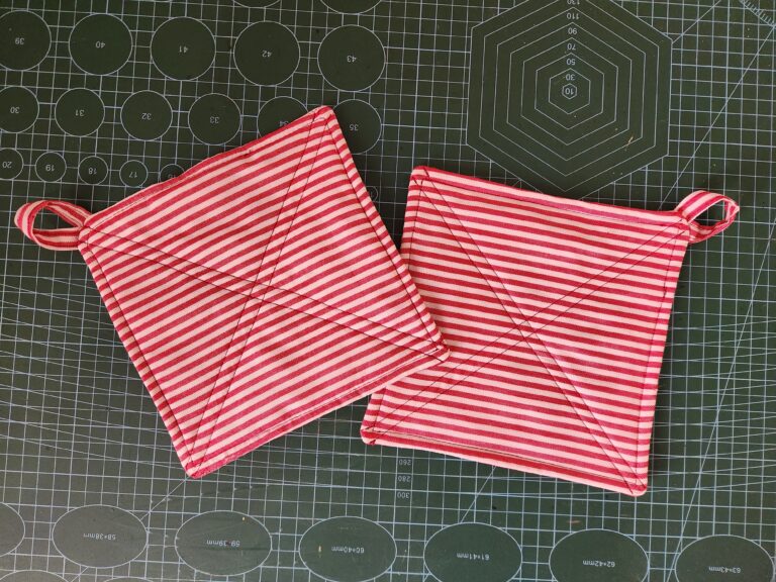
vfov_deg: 58.9
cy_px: 291
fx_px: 516
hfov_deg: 73.9
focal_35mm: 23
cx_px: 388
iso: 640
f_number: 1.8
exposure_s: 1/120
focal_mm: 5.4
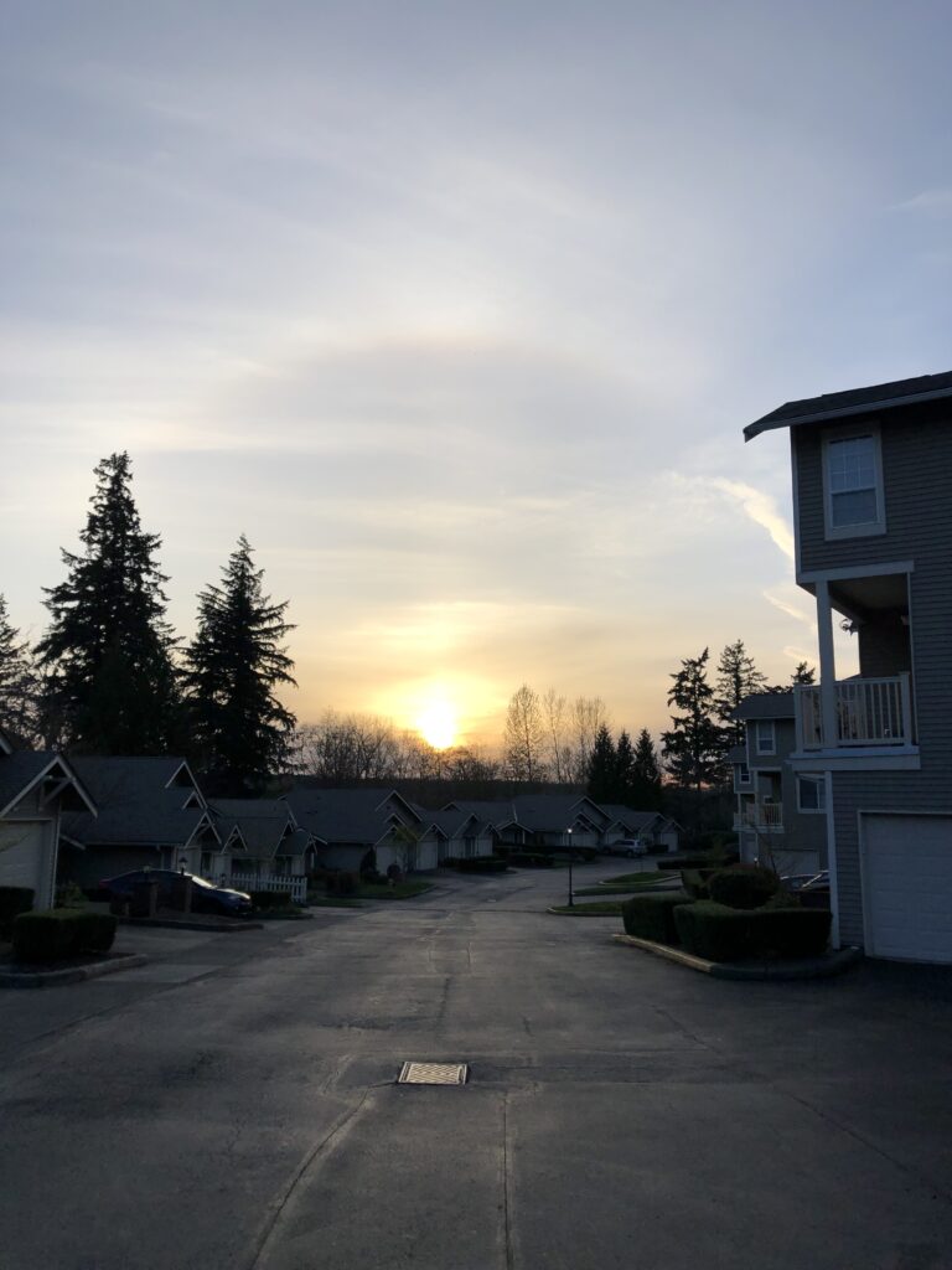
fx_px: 1027
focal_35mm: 28
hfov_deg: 49.7
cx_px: 476
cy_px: 635
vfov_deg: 63.4
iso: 20
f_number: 1.8
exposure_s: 1/1297
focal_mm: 3.99
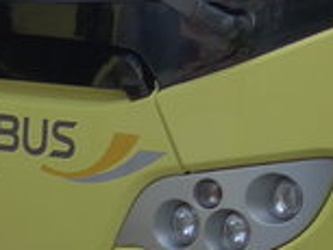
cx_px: 614
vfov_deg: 6.4
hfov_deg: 8.4
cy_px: -261
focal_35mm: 227
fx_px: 2185
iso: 160
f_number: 2
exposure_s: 1/500
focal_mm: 6
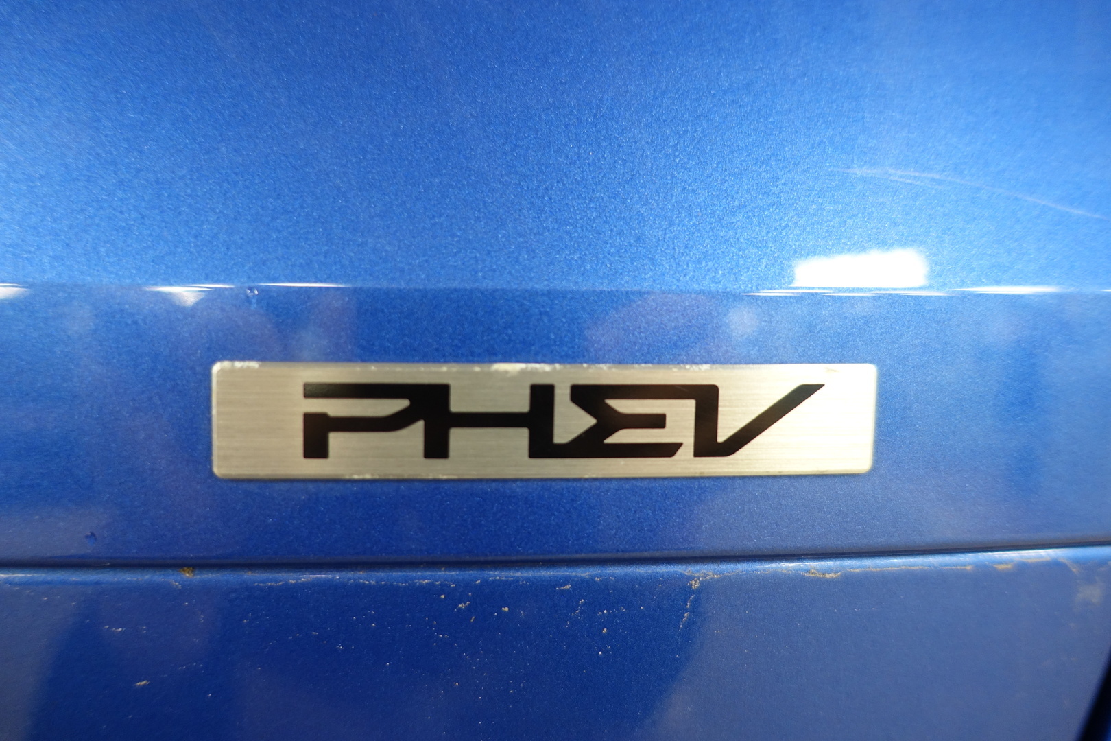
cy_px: 370
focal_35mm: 24
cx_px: 556
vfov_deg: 53.1
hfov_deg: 73.7
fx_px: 741
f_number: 1.8
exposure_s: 1/30
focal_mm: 8.8
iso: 400
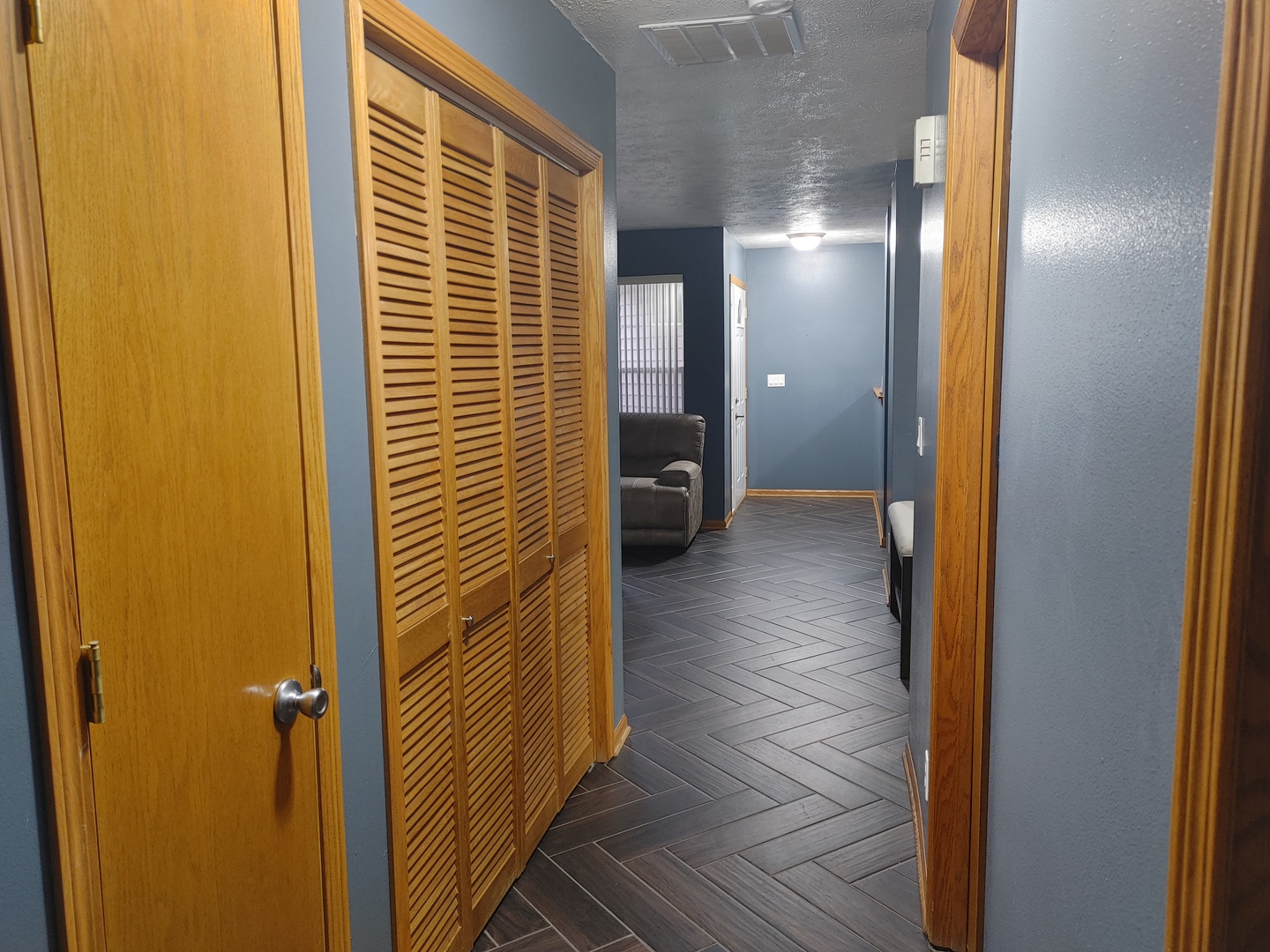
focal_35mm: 26
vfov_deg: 53.1
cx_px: 635
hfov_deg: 67.3
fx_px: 954
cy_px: 476
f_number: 1.8
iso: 300
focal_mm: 5.58
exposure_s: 1/24
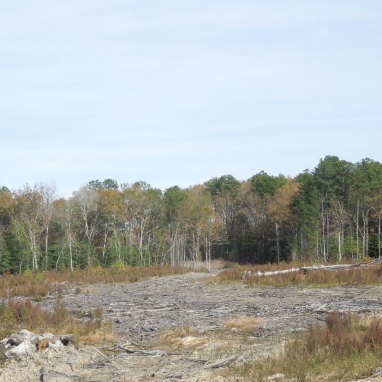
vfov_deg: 20.8
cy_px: 241
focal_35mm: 83
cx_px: 128
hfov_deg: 20.8
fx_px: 1036
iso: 100
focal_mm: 9.8
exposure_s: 1/640
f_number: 4.2
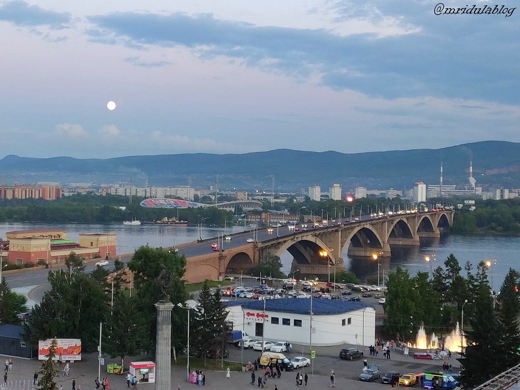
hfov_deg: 69.4
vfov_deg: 54.9
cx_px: 260
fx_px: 376
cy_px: 195
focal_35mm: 25
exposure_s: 1/33
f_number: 1.7
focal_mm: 4.25
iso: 640
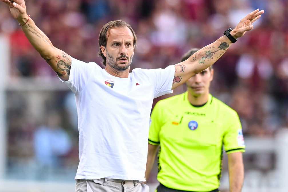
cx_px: 126
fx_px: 3823
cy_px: 86
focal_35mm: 478
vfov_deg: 2.9
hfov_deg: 4.3
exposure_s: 1/1000
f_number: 3.5
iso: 1250
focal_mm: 400
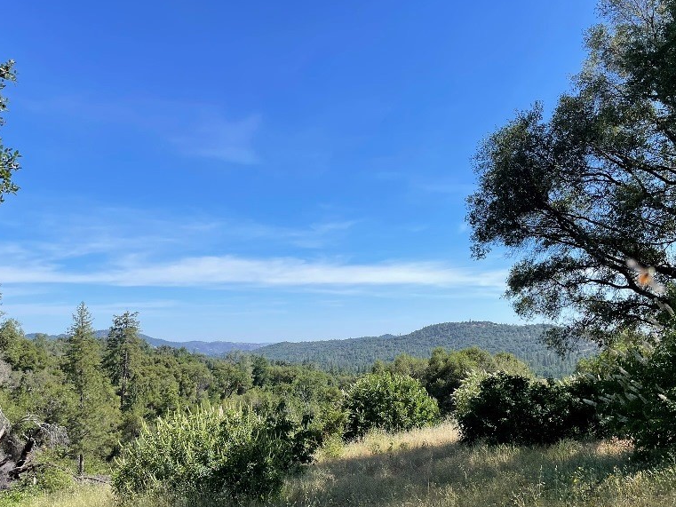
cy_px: 321
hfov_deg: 52.6
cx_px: 345
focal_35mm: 35
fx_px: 684
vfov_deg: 40.4
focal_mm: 4.2
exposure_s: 1/2882
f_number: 1.6
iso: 32
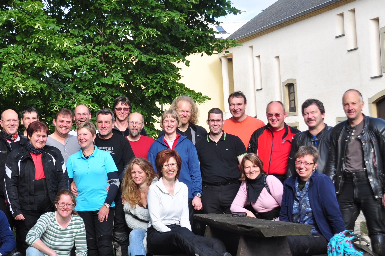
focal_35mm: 67
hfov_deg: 30.0
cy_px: 141
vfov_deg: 20.3
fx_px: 713
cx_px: 125
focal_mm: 29
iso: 200
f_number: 7.1
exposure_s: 1/200
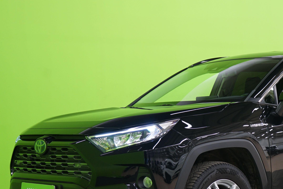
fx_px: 660
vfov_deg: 16.2
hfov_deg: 23.9
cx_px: 223
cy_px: 123
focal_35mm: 84
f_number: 4.5
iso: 400
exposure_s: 1/6
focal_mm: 46
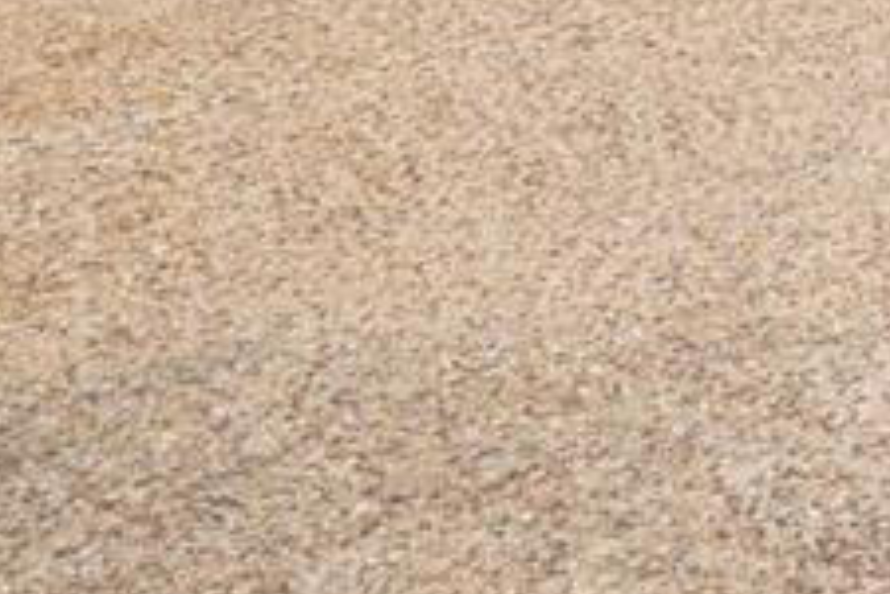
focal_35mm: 102
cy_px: -715
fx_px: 2528
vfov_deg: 11.6
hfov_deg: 15.3
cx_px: 1875
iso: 400
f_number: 8
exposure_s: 1/1000
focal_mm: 22.5
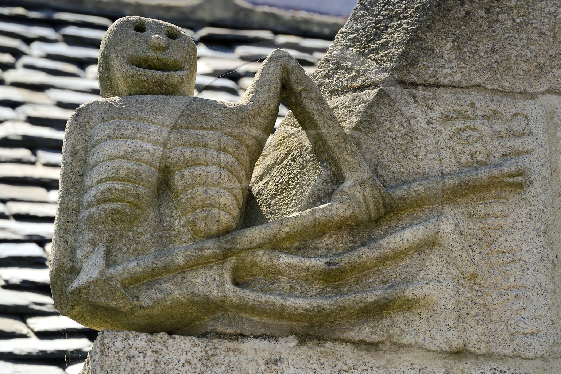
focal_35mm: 208
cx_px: 291
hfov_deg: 9.9
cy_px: 190
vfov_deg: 6.6
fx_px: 3241
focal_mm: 200
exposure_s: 1/400
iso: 200
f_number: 8
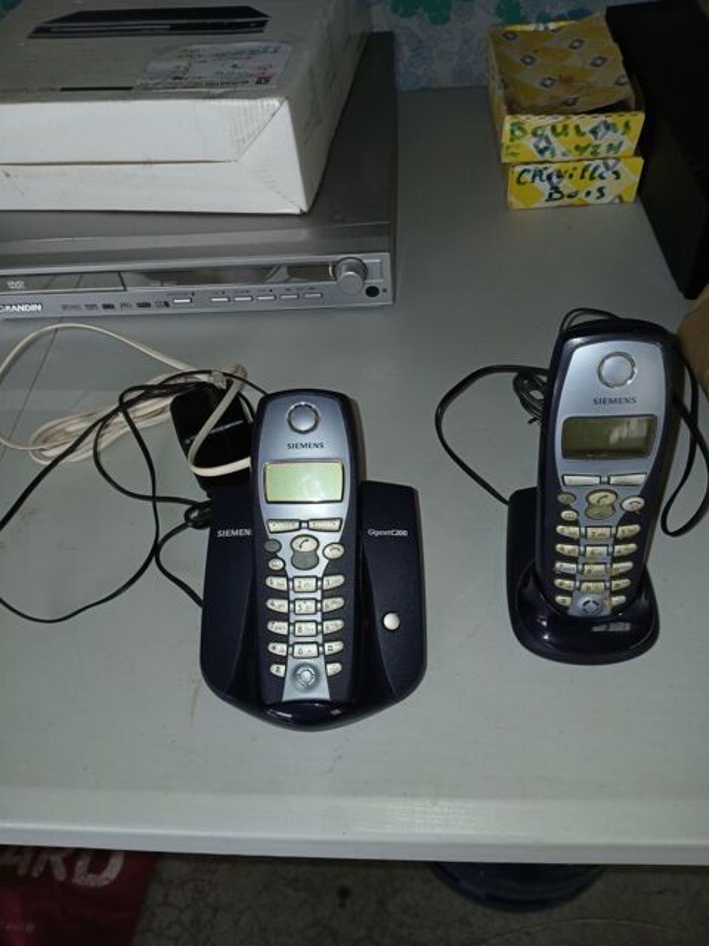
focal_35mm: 26
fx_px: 710
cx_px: 354
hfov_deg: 53.1
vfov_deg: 67.3
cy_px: 473
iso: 40
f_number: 1.8
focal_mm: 3.98
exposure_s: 1/50
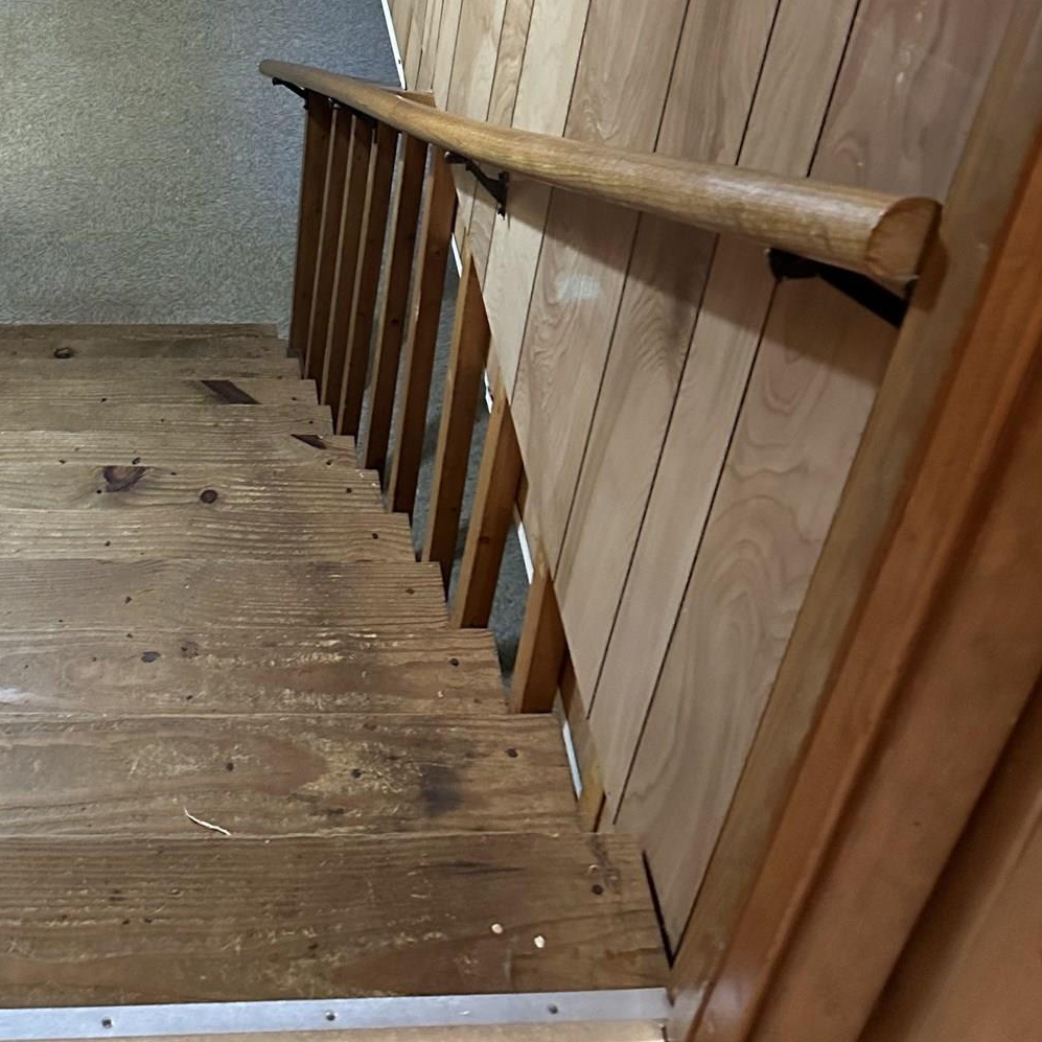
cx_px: 196
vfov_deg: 30.7
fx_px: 1669
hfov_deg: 33.6
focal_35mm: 49
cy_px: -120
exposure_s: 1/40
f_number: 1.78
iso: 640
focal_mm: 6.86
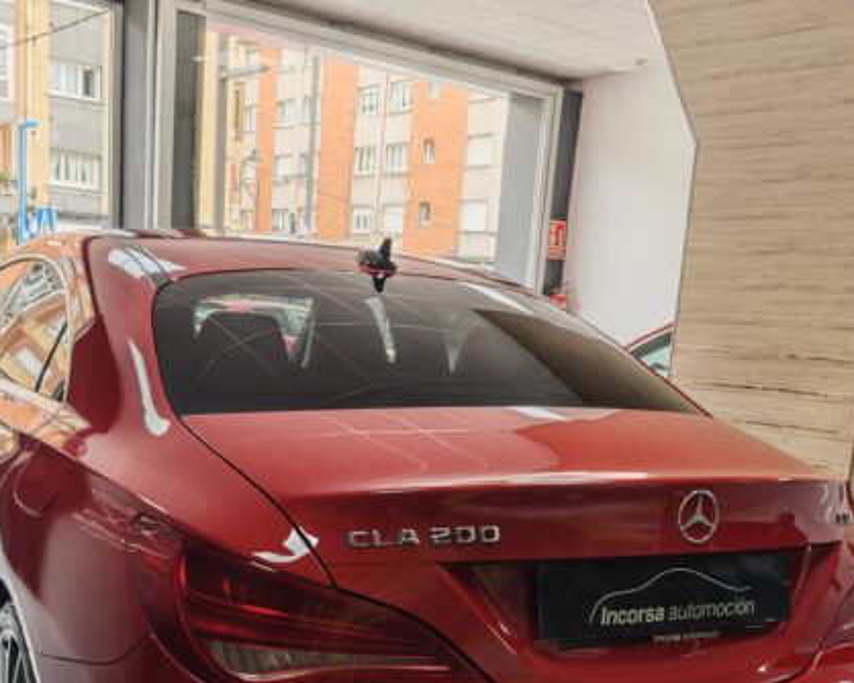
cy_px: 581
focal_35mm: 43
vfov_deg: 33.5
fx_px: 1086
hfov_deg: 42.6
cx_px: 321
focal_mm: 6.55
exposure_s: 1/100
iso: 320
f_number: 1.62
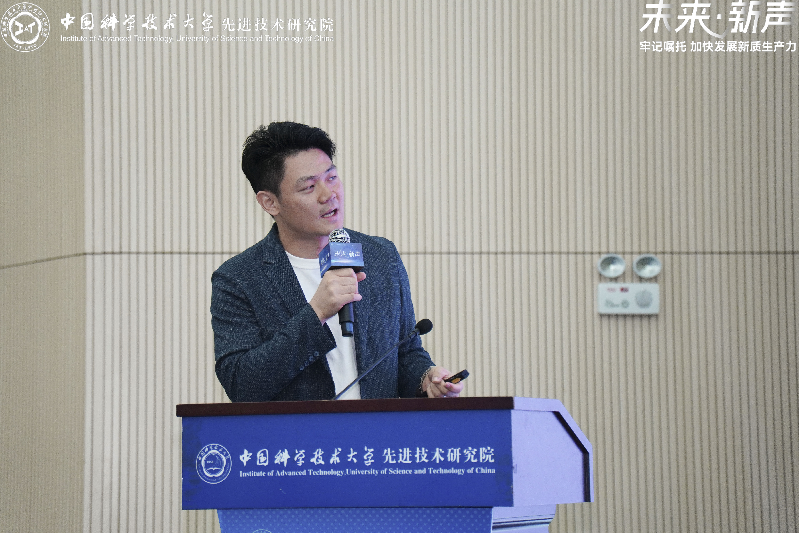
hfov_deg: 19.5
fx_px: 2330
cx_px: 400
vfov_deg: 13.0
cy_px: 266
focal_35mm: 105
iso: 800
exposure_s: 1/250
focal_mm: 70
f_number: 2.8
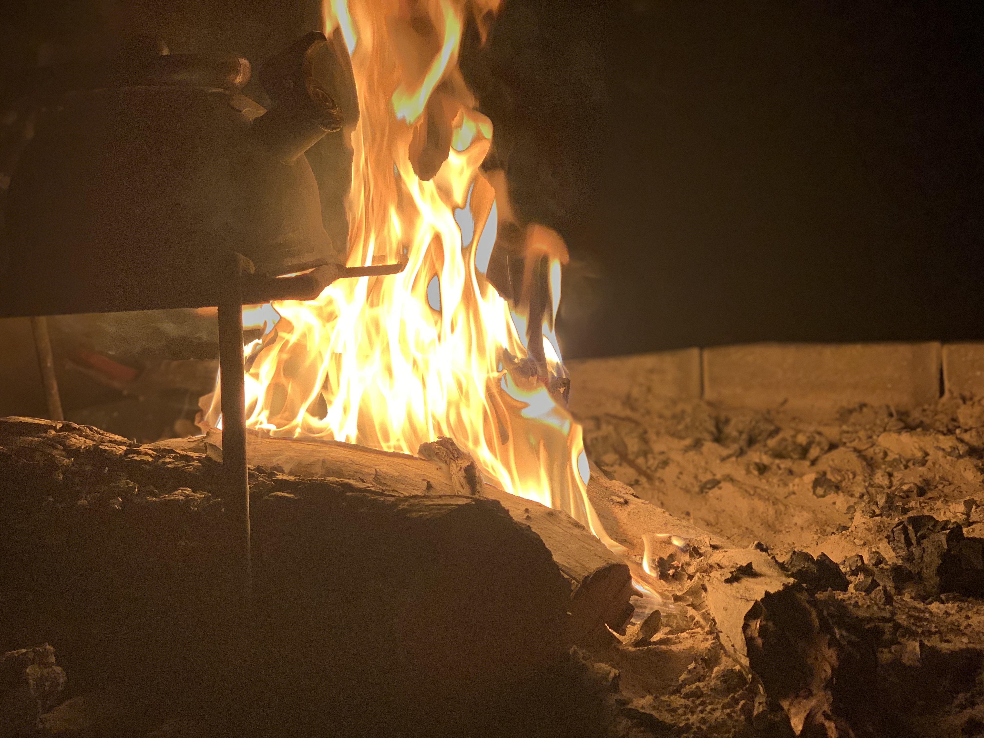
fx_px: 1478
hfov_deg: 36.8
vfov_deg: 28.0
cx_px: 492
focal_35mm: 52
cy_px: 369
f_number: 2.4
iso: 125
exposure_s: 1/110
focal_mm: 6
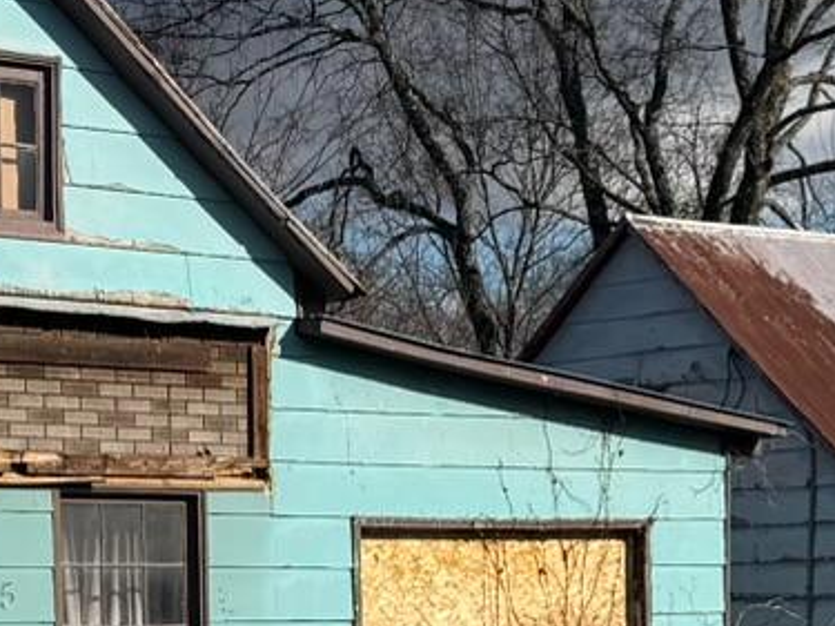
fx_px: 3159
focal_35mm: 131
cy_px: 824
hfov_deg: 15.0
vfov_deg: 11.0
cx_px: 287
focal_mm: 6.76
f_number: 1.78
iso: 80
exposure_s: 1/6410
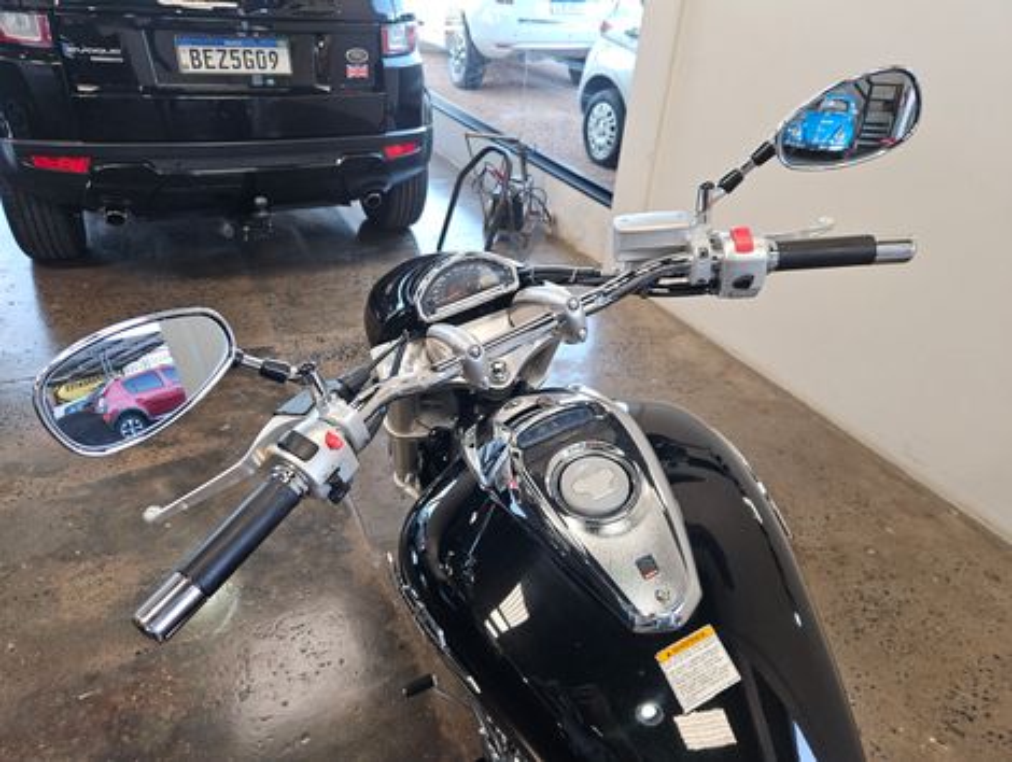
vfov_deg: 59.0
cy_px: 381
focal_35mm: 23
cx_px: 506
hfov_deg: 73.8
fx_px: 673
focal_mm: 5.4
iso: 125
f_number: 1.8
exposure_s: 1/120
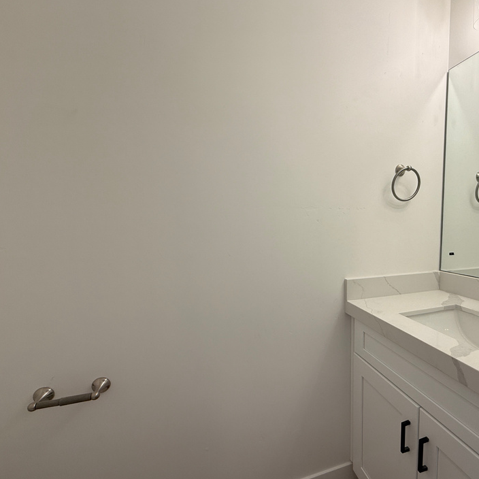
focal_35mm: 18
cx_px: 311
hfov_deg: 78.6
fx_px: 282
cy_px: 248
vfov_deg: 80.7
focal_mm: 2.22
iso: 50
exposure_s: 1/120
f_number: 2.2
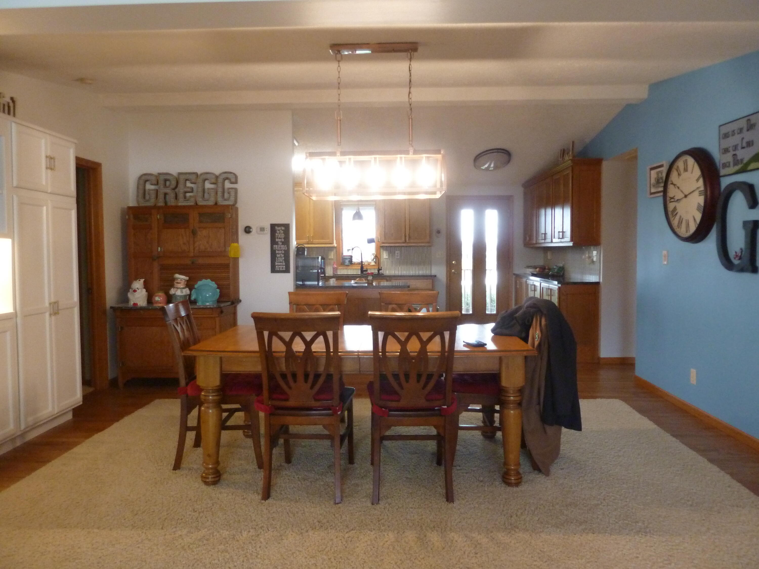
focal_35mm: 25
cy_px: 284
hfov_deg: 69.4
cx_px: 380
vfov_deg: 54.9
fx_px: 548
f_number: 3.3
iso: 400
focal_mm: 4.1
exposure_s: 1/25
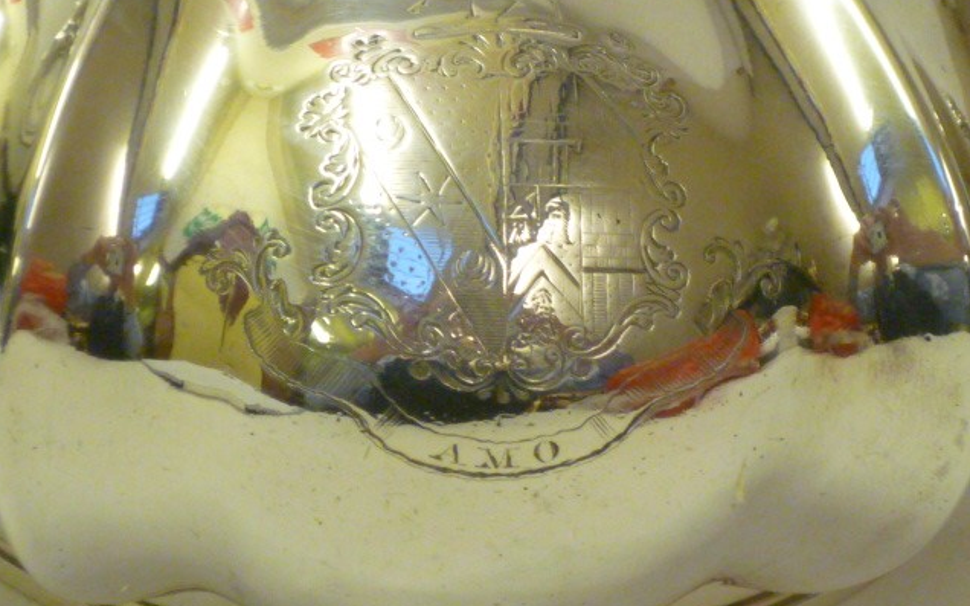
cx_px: 485
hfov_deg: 10.2
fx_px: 5444
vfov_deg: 6.4
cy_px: 249
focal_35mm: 206
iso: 400
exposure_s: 1/30
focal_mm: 17.5
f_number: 5.7
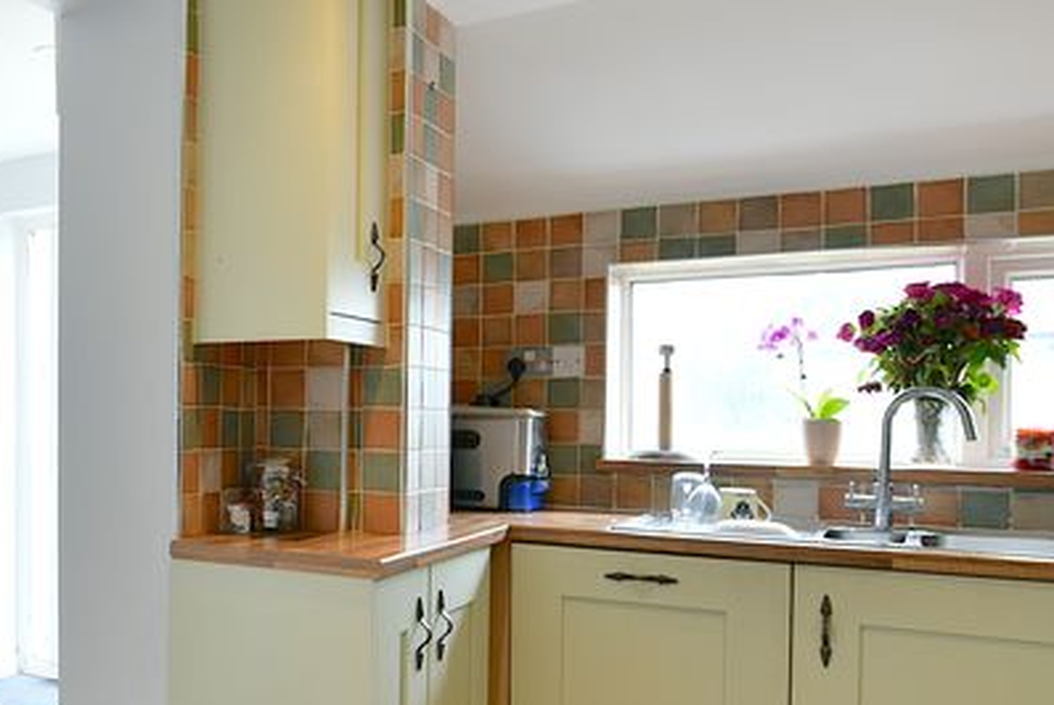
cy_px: 439
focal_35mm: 36
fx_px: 1055
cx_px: 45
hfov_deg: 46.2
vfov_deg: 36.7
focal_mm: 14
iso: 160
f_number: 5
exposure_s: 1/100
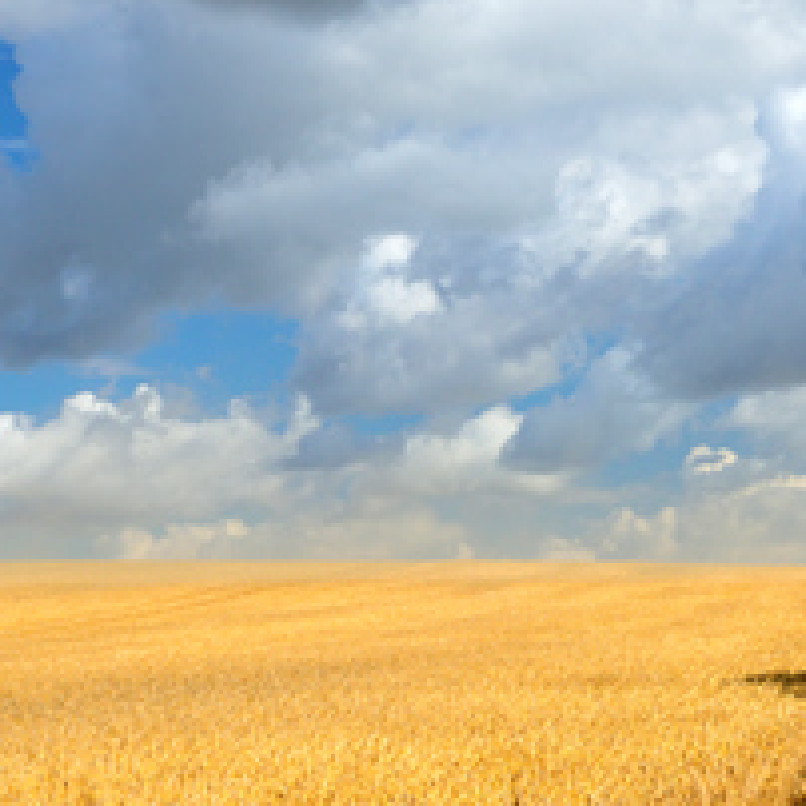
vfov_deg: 13.4
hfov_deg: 13.5
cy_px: 800
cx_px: 710
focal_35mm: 128
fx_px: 3372
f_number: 14
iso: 400
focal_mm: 42
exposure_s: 1/100
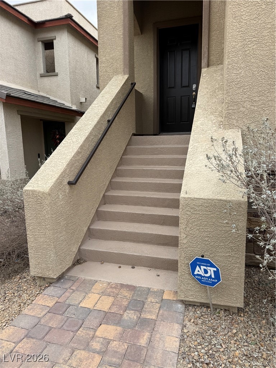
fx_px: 255
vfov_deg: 71.6
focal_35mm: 24
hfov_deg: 56.8
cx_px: 138
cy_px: 184
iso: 80
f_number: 1.78
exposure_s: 1/1385
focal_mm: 6.76
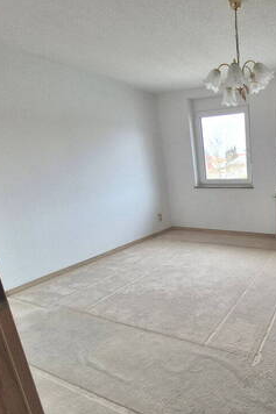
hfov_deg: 54.5
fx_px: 219
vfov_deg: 86.9
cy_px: 216
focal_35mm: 19
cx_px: 257
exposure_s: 1/162
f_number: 2.2
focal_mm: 1.74
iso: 50
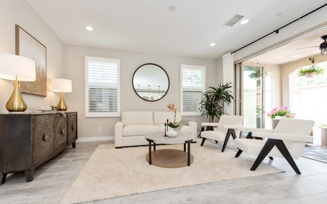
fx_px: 134
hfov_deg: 101.4
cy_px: 112
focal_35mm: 15
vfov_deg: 74.6
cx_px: 158
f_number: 5.6
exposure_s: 1/125
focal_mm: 14
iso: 360
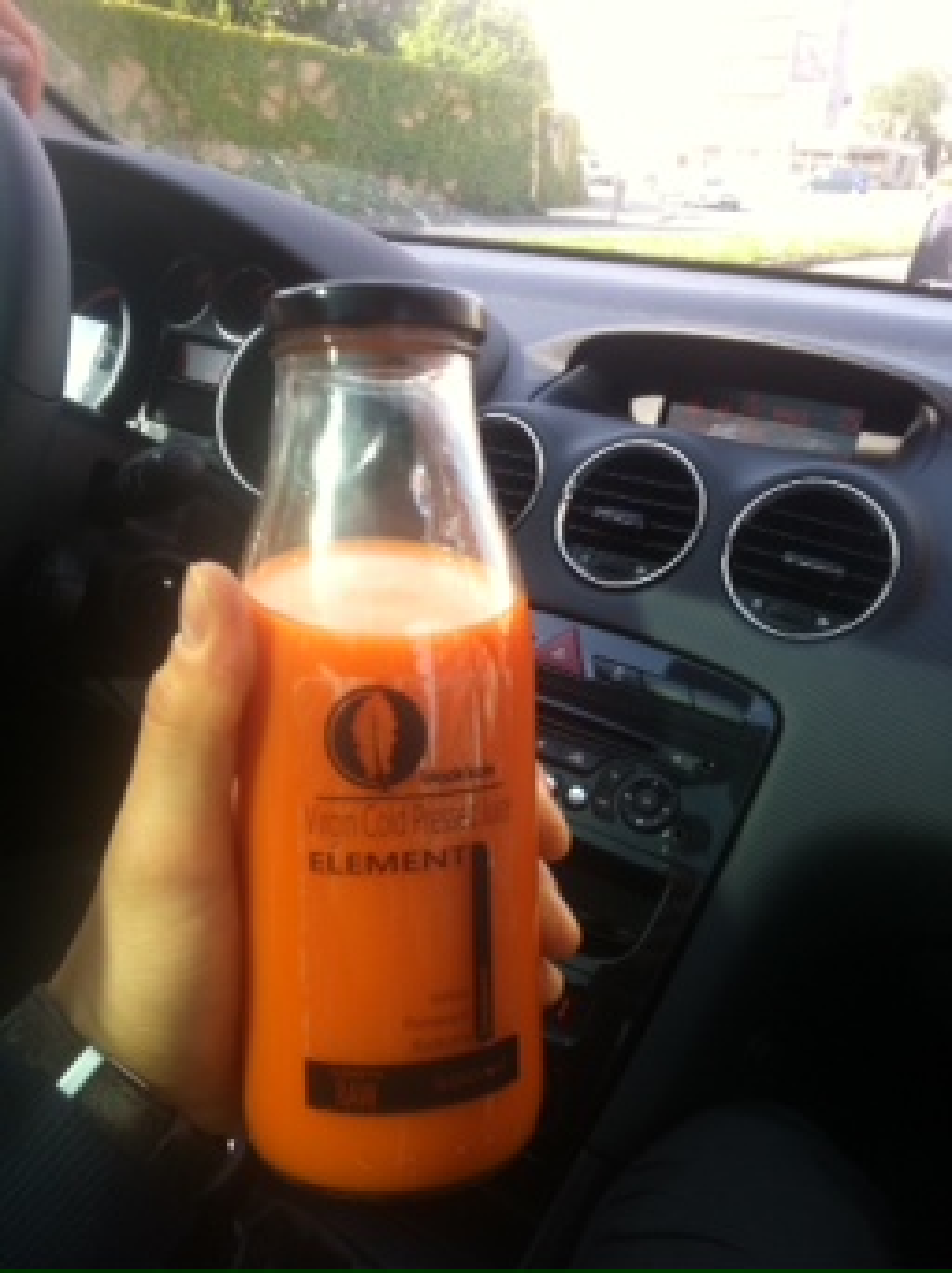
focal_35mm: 35
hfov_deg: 40.7
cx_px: 476
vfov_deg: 52.7
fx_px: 1285
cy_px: 636
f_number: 2.8
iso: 80
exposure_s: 1/167
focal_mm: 3.85
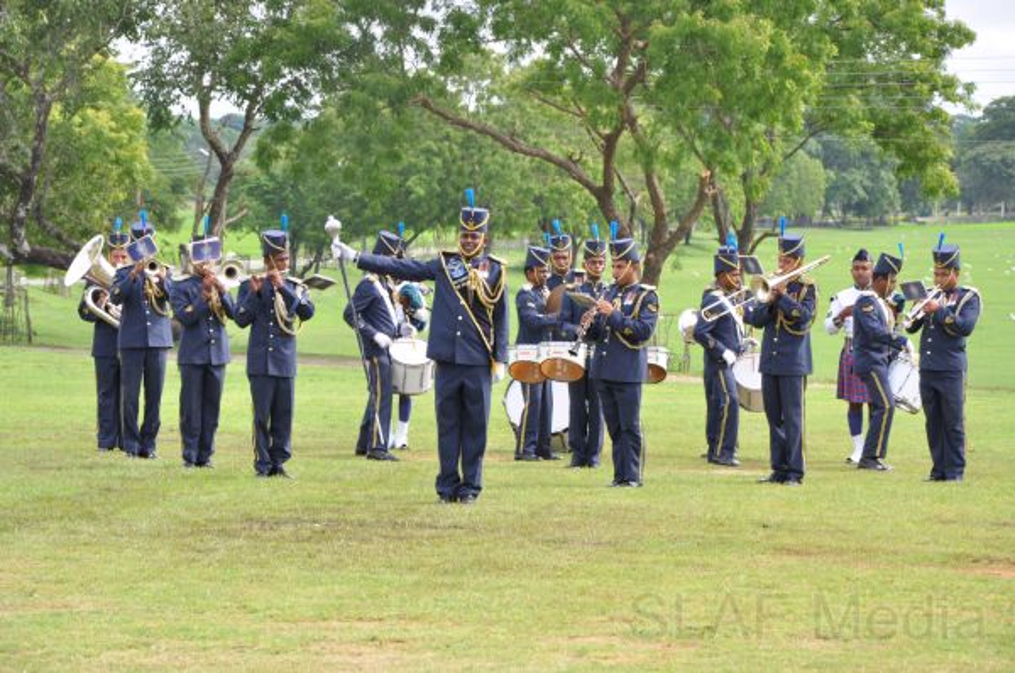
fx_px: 4433
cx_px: 508
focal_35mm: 158
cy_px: 336
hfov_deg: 13.1
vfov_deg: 8.7
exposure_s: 1/125
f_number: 9.5
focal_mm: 105
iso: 200
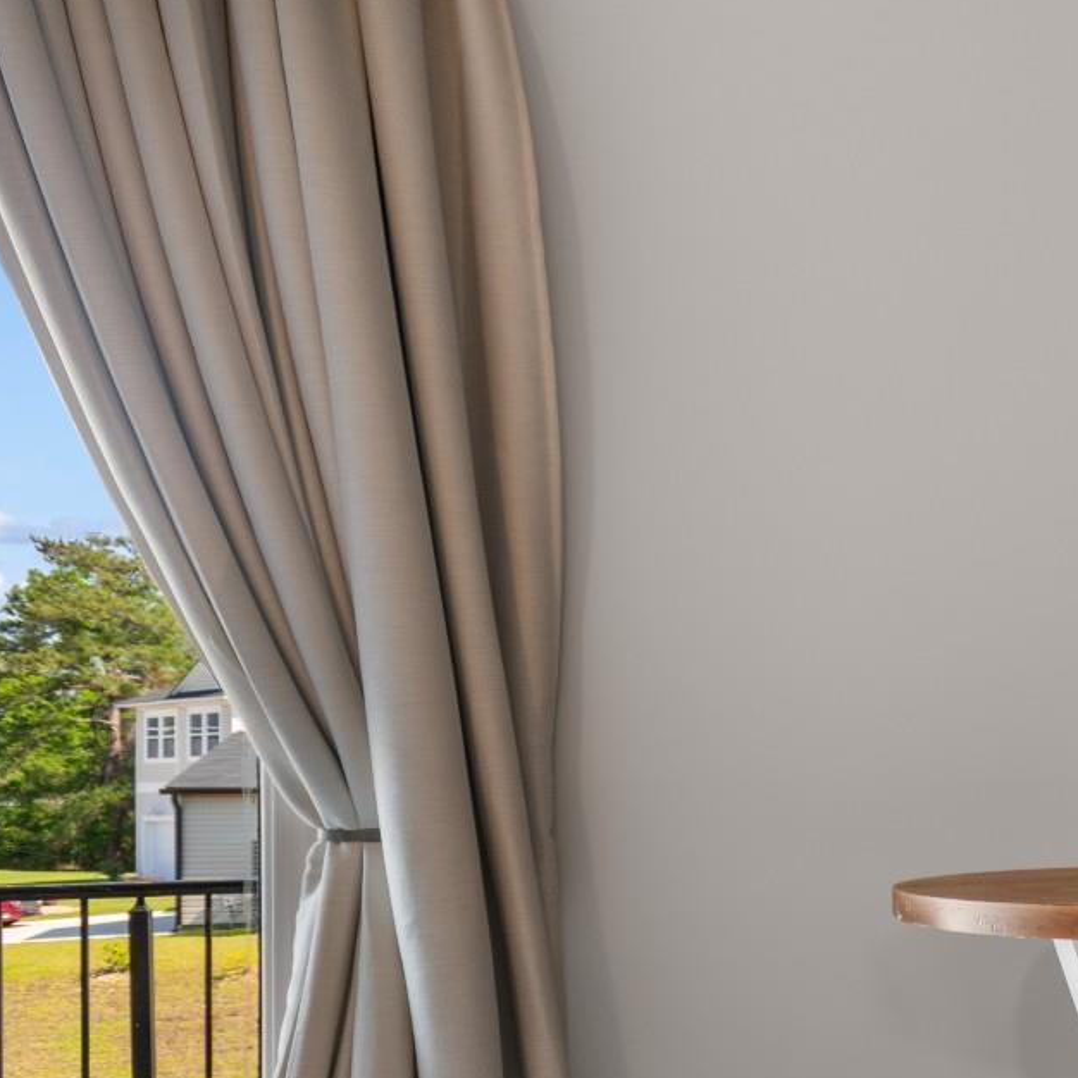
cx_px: 1250
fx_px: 1163
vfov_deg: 48.2
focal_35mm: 33
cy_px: 780
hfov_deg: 38.7
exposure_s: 1/3
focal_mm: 10
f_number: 4.5
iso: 100
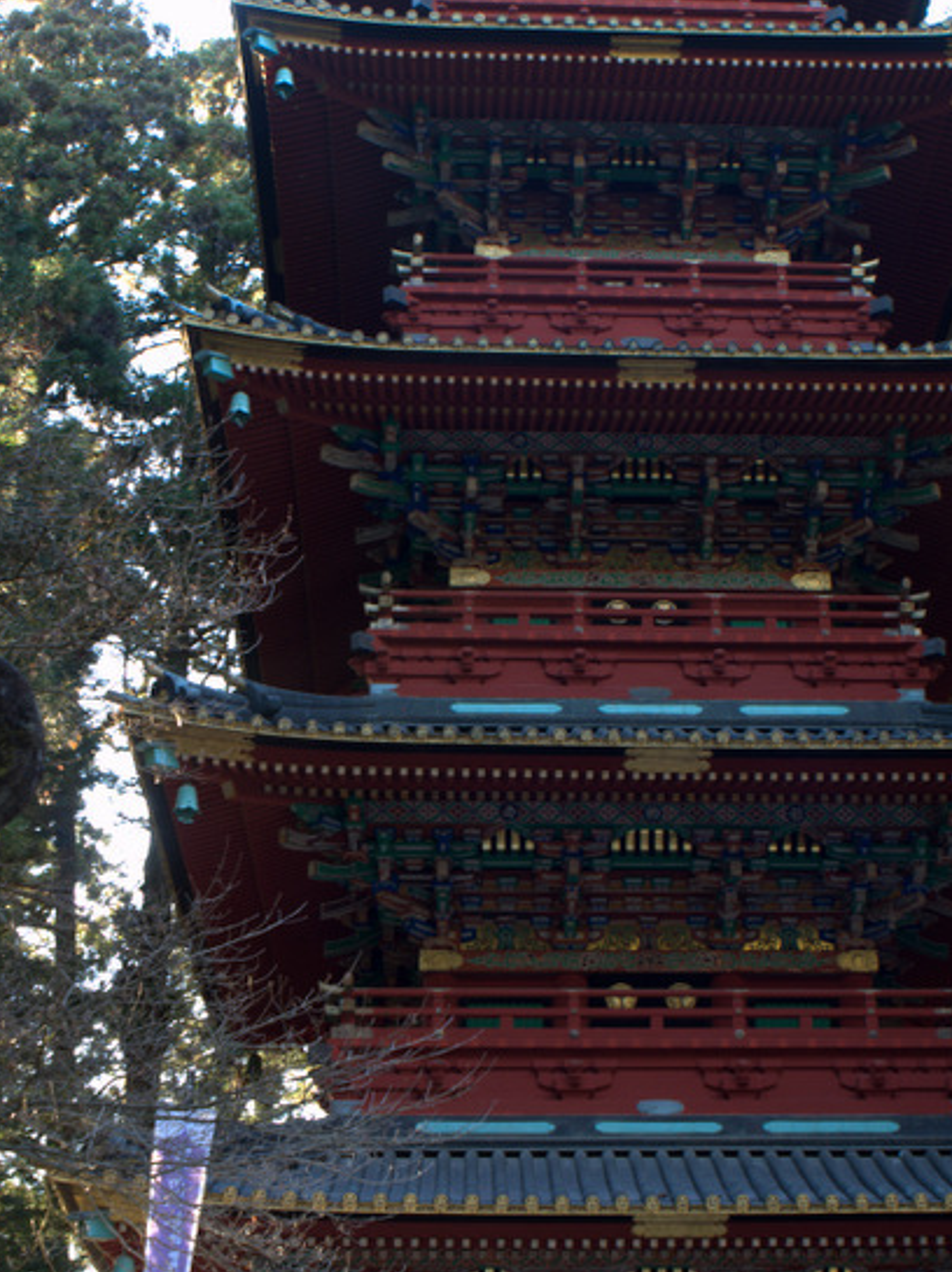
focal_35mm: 65
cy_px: 562
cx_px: 630
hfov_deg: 22.5
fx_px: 2386
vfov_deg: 29.8
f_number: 5.6
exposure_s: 1/8
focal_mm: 24
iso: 200
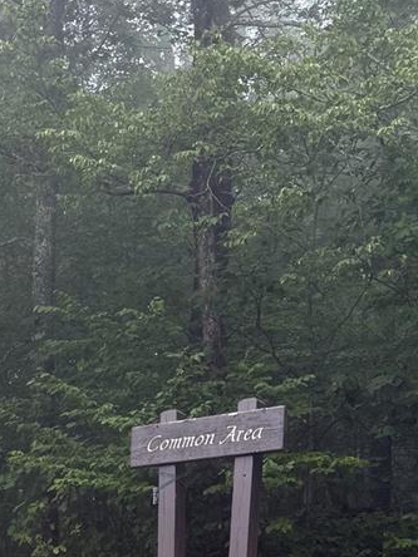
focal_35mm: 83
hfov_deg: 17.4
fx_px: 1336
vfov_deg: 22.4
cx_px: 16
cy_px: 597
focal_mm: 6.76
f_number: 1.78
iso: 100
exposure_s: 1/702
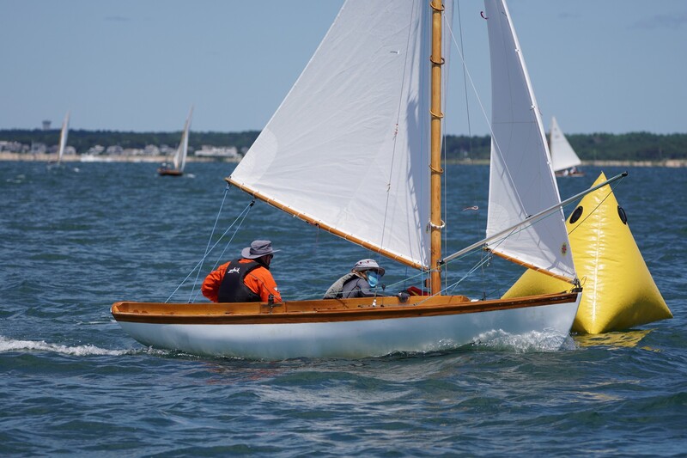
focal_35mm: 248
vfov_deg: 5.5
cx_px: 344
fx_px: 4722
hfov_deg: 8.3
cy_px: 229
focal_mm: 165
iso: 160
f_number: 5
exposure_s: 1/1600
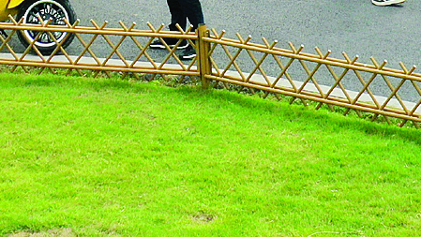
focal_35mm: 148
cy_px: -310
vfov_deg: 7.7
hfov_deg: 14.5
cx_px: 181
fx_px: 1653
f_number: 5.6
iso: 100
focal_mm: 10.26
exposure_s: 1/500
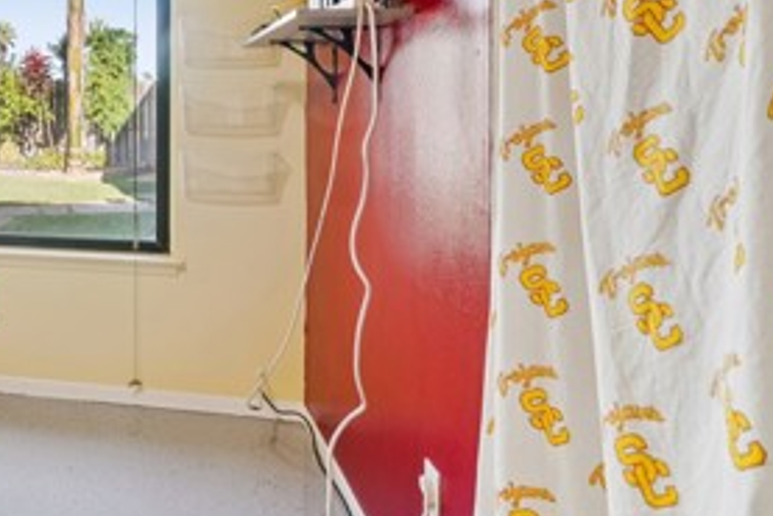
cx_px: 8
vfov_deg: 42.6
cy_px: 145
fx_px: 644
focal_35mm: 30
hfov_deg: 50.6
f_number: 8
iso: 250
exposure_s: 1/30
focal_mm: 13
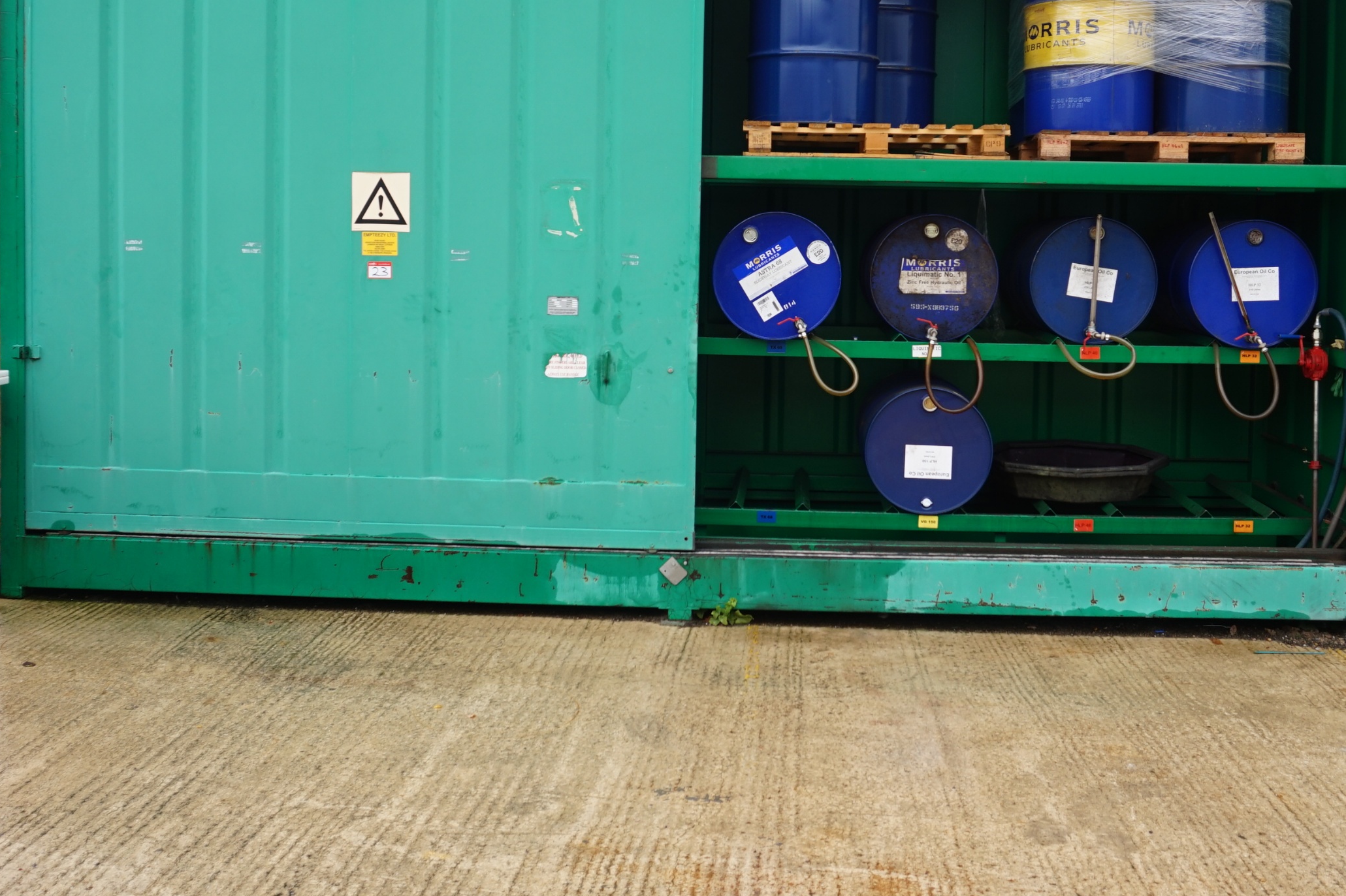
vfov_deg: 34.7
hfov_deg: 50.7
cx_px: 729
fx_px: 1420
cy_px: 302
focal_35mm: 38
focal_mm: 16
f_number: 4.5
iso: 100
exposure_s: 1/60
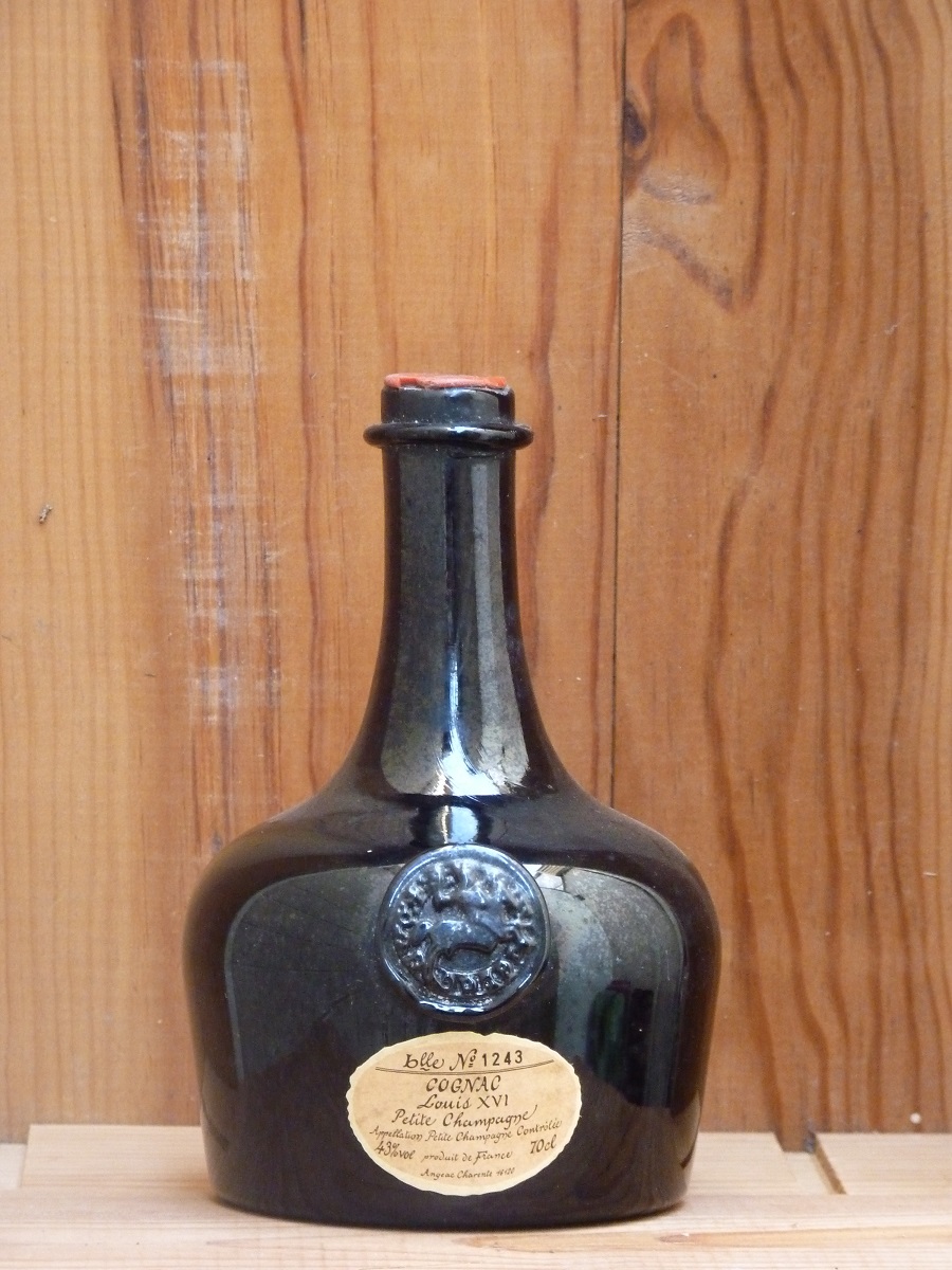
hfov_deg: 8.2
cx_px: 476
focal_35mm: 180
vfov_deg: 11.0
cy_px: 635
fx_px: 6600
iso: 800
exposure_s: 1/50
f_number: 3.7
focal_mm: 32
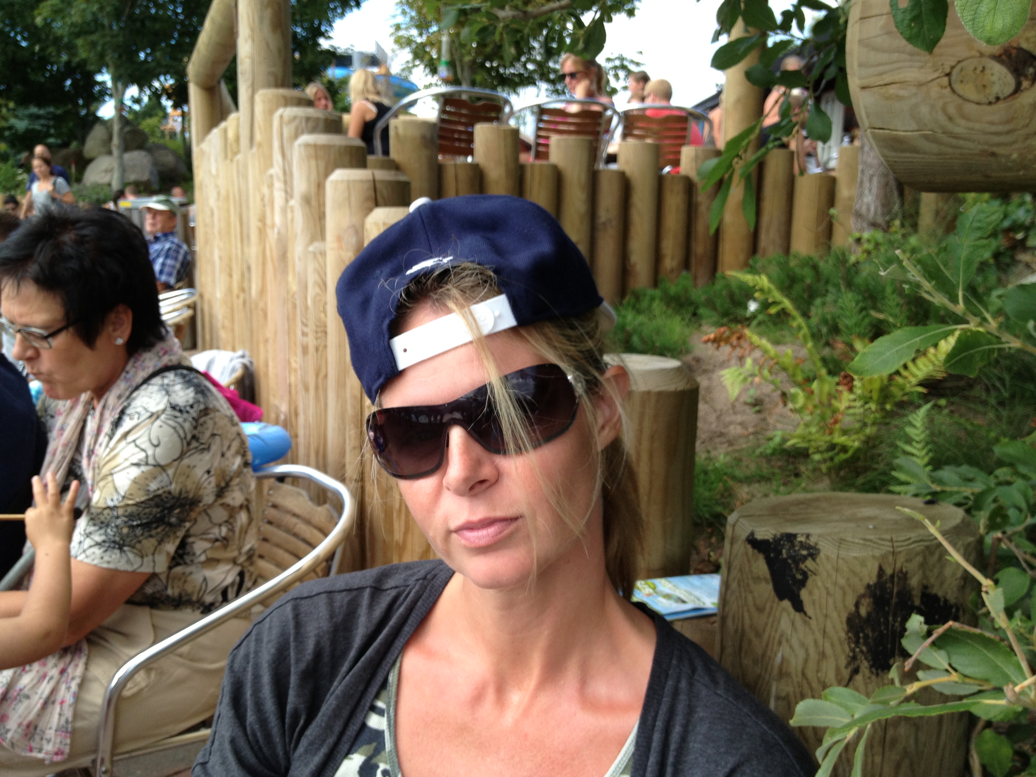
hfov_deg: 52.6
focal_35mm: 35
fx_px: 1047
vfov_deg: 40.7
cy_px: 388
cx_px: 518
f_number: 2.4
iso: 50
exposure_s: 1/325
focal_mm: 4.28
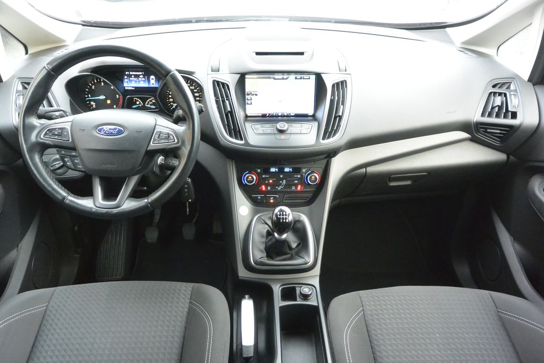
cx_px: 272
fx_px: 408
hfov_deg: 67.4
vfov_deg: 47.9
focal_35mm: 27
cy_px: 182
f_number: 3.5
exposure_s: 1/30
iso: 1600
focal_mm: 10
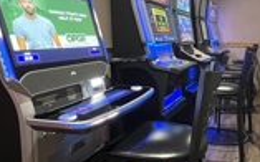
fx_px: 248
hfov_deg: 53.5
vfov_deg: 36.2
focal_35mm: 35
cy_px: 88
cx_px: 185
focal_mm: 1.57
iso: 1000
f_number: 1.8
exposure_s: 1/40
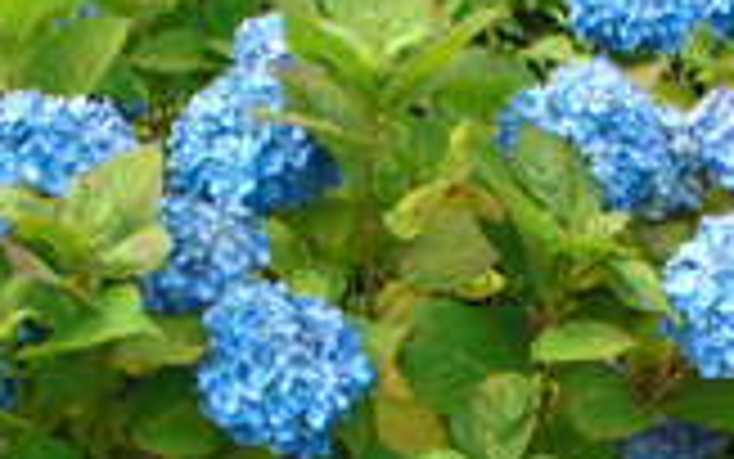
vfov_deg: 11.5
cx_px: 612
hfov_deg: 18.9
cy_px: 688
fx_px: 2181
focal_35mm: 109
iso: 64
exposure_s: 1/250
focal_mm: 6.3
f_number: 3.1
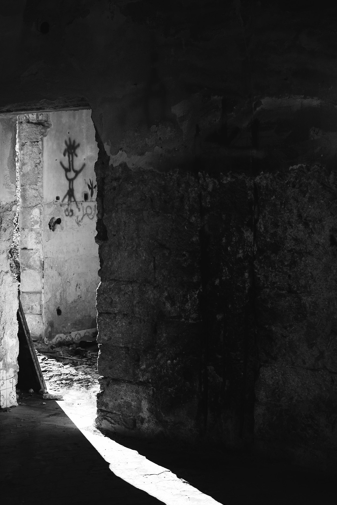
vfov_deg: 31.4
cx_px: 143
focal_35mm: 64
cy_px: 232
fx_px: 898
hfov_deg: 21.2
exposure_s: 1/500
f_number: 4.5
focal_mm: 50
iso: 100
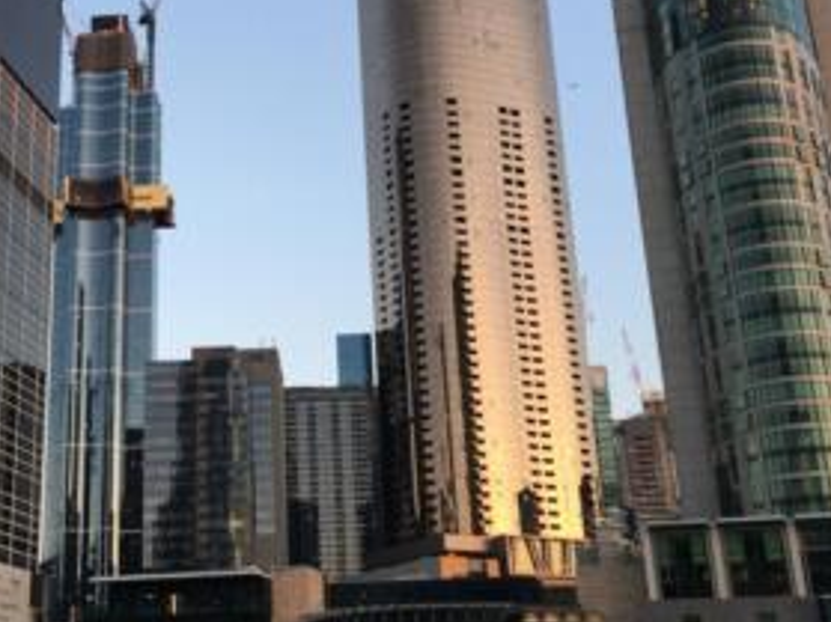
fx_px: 1248
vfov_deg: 28.0
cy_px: 257
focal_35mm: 52
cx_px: 206
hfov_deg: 36.0
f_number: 2.2
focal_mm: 4.15
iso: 32
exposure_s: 1/100
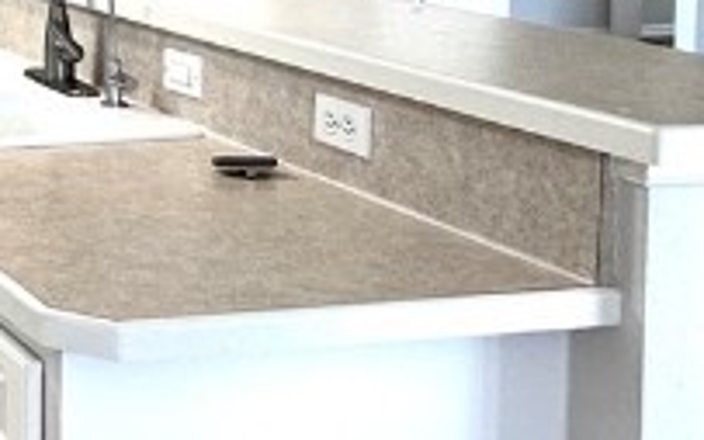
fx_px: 1439
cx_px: -395
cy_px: -80
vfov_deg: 16.7
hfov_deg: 22.0
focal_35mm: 75
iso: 125
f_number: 2.2
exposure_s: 1/120
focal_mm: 2.22
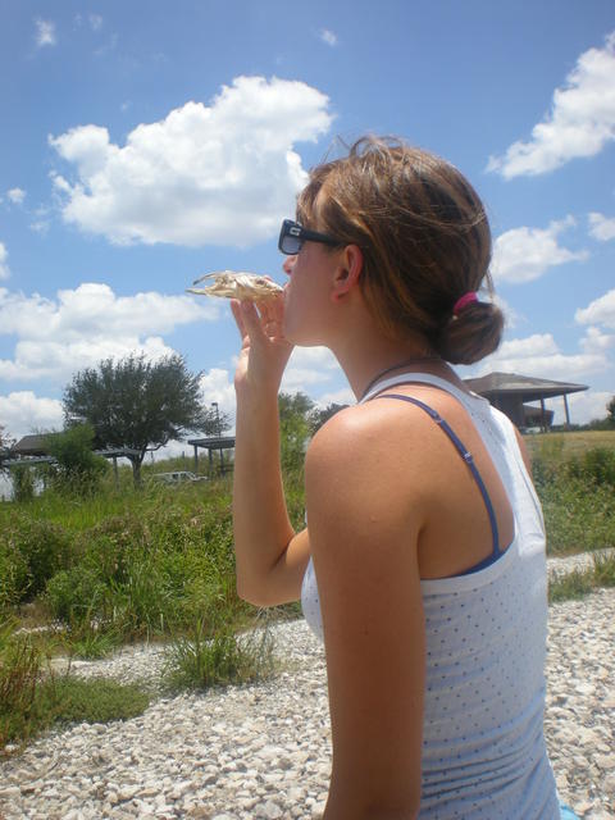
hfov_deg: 37.7
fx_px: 900
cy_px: 410
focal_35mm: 38
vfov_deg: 49.0
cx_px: 308
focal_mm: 6.3
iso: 64
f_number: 4.6
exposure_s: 1/530
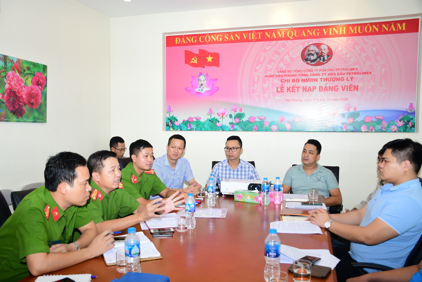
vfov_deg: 40.0
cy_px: 141
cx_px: 211
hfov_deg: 57.2
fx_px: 387
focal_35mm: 33
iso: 250
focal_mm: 22
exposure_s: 1/200
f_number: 3.5
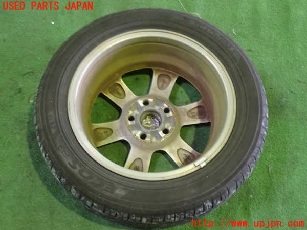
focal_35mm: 44
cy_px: 115
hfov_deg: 42.9
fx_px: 390
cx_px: 154
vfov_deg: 32.9
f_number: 2.9
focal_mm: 7.84
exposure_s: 1/13
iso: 800
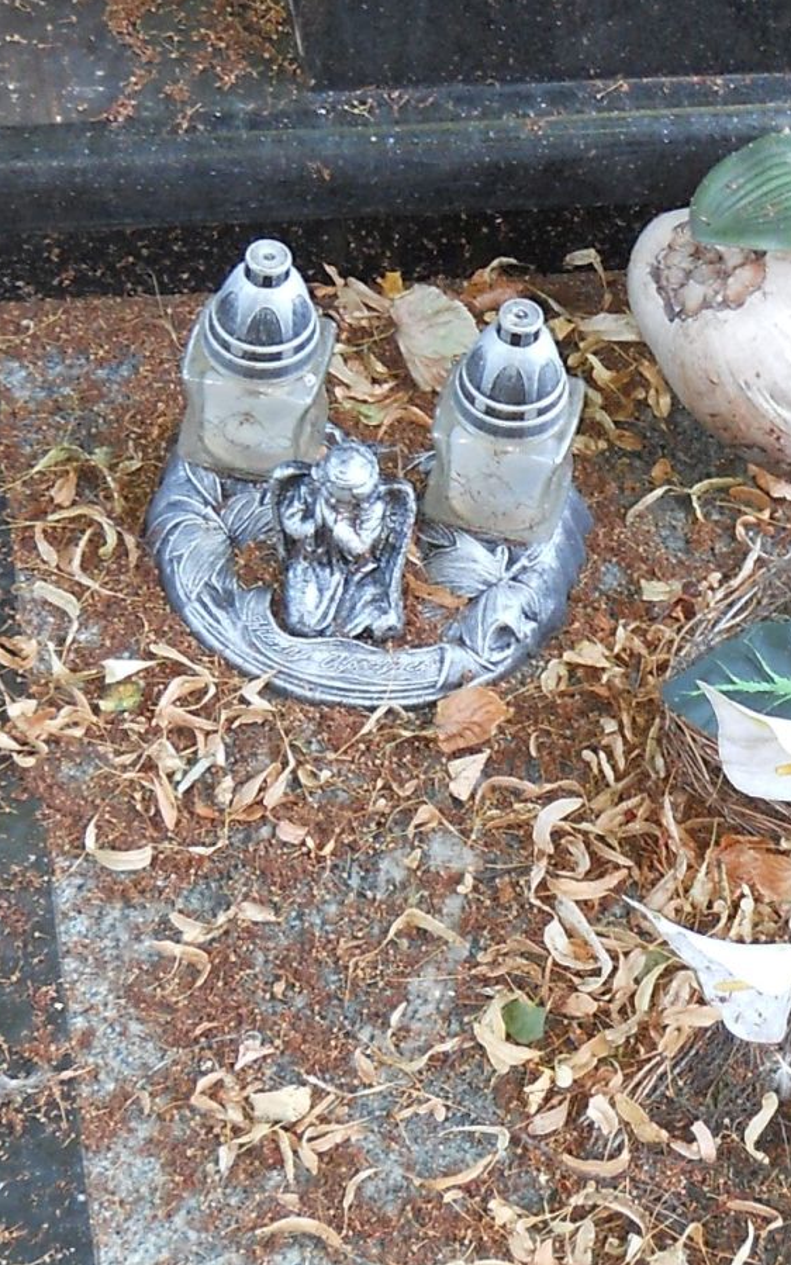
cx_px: 766
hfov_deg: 13.7
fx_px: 3242
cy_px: 484
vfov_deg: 22.0
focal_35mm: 94
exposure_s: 1/30
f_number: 3.1
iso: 125
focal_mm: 6.72
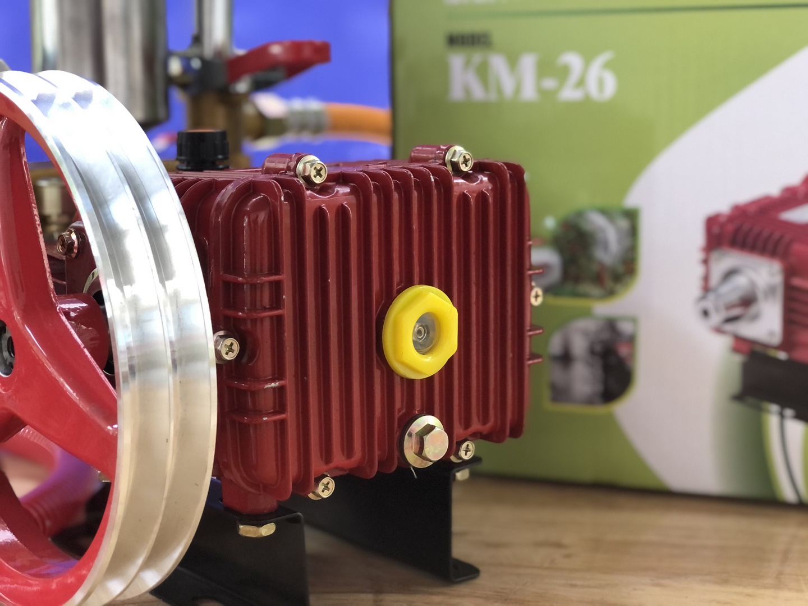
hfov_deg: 33.8
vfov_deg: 25.7
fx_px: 1330
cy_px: 303
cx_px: 404
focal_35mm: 57
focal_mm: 6.6
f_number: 2.8
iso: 80
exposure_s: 1/30
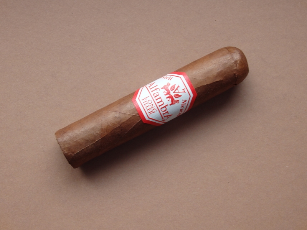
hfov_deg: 32.2
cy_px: 115
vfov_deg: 24.4
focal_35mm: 60
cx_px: 154
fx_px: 532
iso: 125
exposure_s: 1/20
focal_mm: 10.8
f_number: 4.2
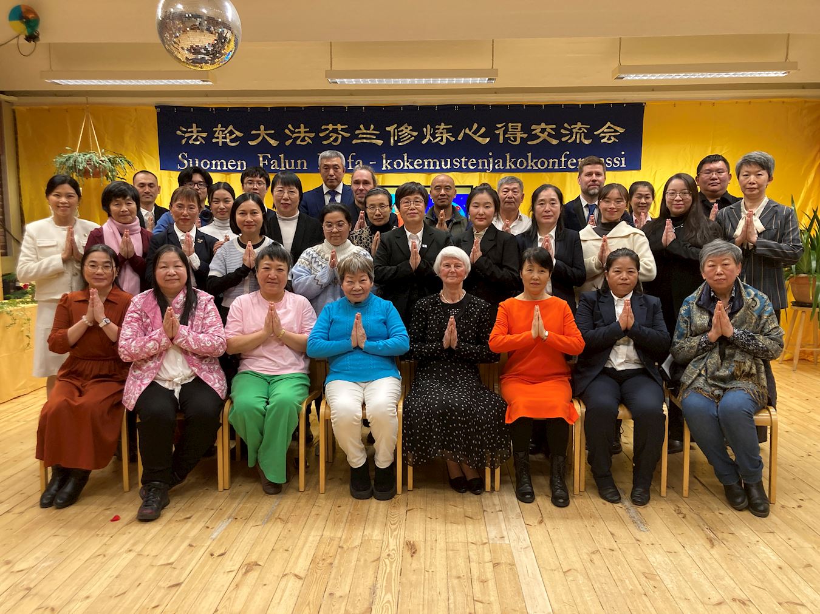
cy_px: 307
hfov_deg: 63.5
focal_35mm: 28
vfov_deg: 49.7
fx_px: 663
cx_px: 410
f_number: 1.8
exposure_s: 1/50
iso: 125
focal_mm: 3.99
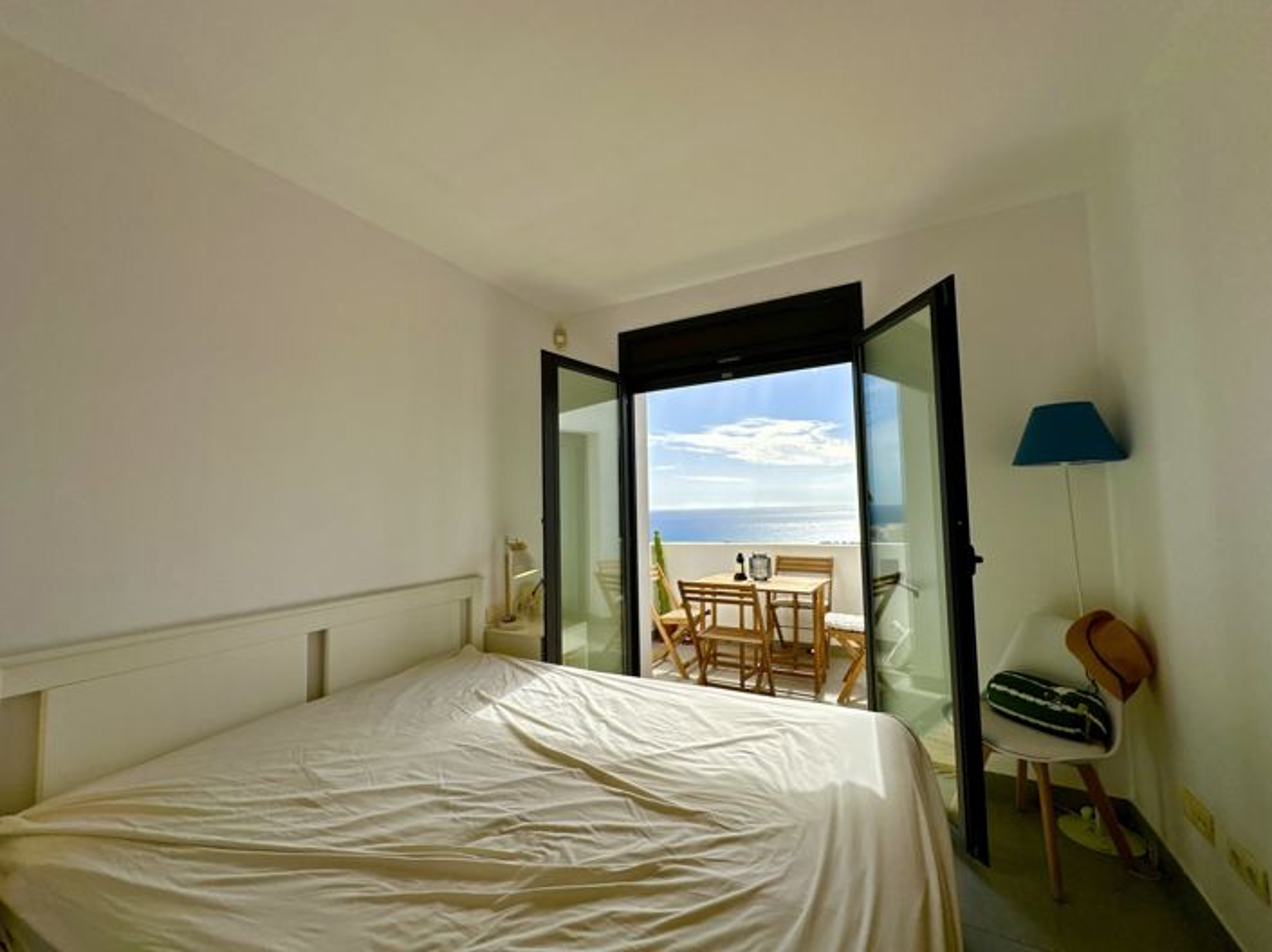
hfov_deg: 102.1
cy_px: 476
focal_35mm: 14
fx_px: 514
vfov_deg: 85.6
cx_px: 636
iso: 50
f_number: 2.2
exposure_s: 1/2092
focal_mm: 2.22
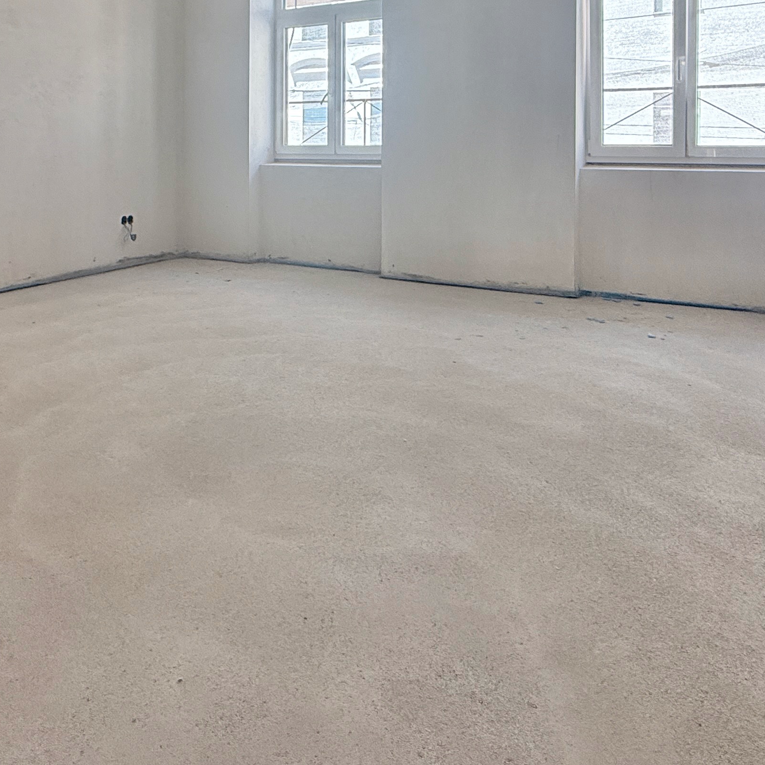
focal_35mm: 31
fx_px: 775
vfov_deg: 49.5
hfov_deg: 51.3
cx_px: 237
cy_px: 154
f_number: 2.2
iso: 100
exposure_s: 1/99
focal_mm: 2.22
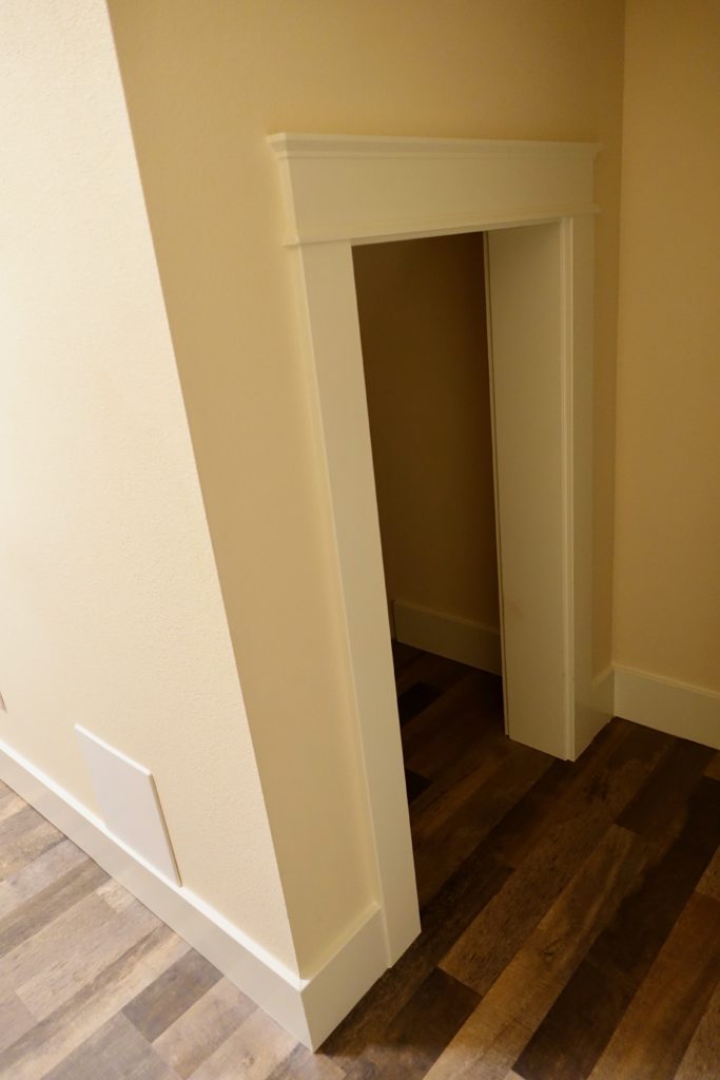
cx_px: 360
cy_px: 540
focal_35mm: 24
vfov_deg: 73.7
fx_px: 720
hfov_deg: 53.1
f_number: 1.8
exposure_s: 1/30
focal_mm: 8.8
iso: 640
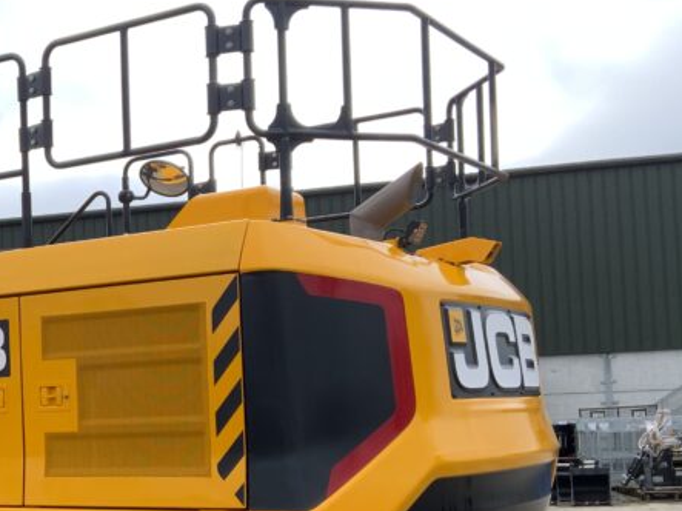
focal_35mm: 67
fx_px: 1320
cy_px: 371
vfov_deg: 21.8
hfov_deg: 27.4
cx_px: 9
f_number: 1.8
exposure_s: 1/331
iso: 16
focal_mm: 3
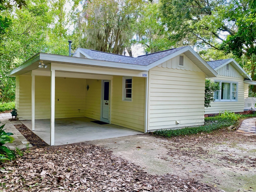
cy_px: 99
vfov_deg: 51.4
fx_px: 200
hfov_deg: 65.3
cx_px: 126
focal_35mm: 27
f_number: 1.8
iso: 32
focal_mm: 4.25
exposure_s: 1/122
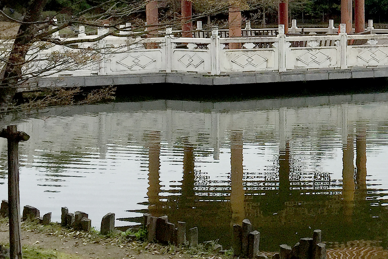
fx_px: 883
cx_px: 429
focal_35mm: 82
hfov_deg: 23.2
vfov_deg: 16.4
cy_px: 23
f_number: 2.2
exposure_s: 1/1883
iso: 32
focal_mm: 4.15
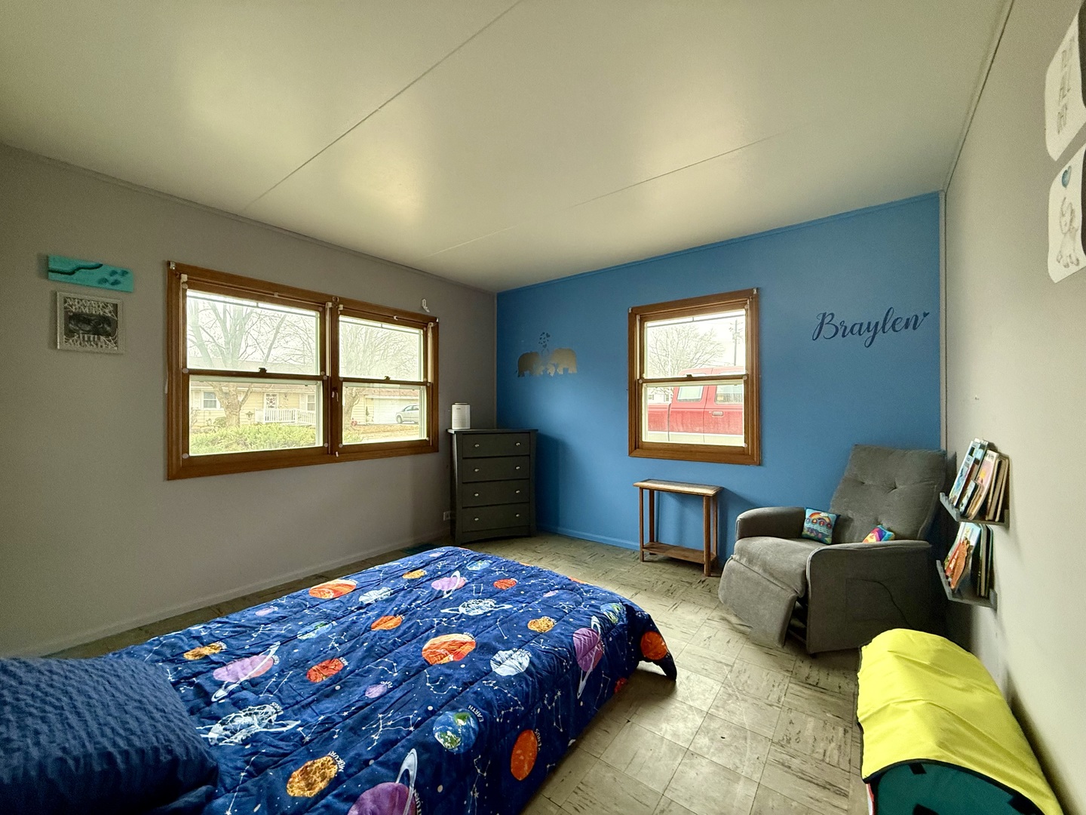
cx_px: 543
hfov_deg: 102.1
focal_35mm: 14
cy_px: 408
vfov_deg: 85.7
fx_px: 439
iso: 320
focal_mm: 2.22
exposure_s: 1/60
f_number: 2.2
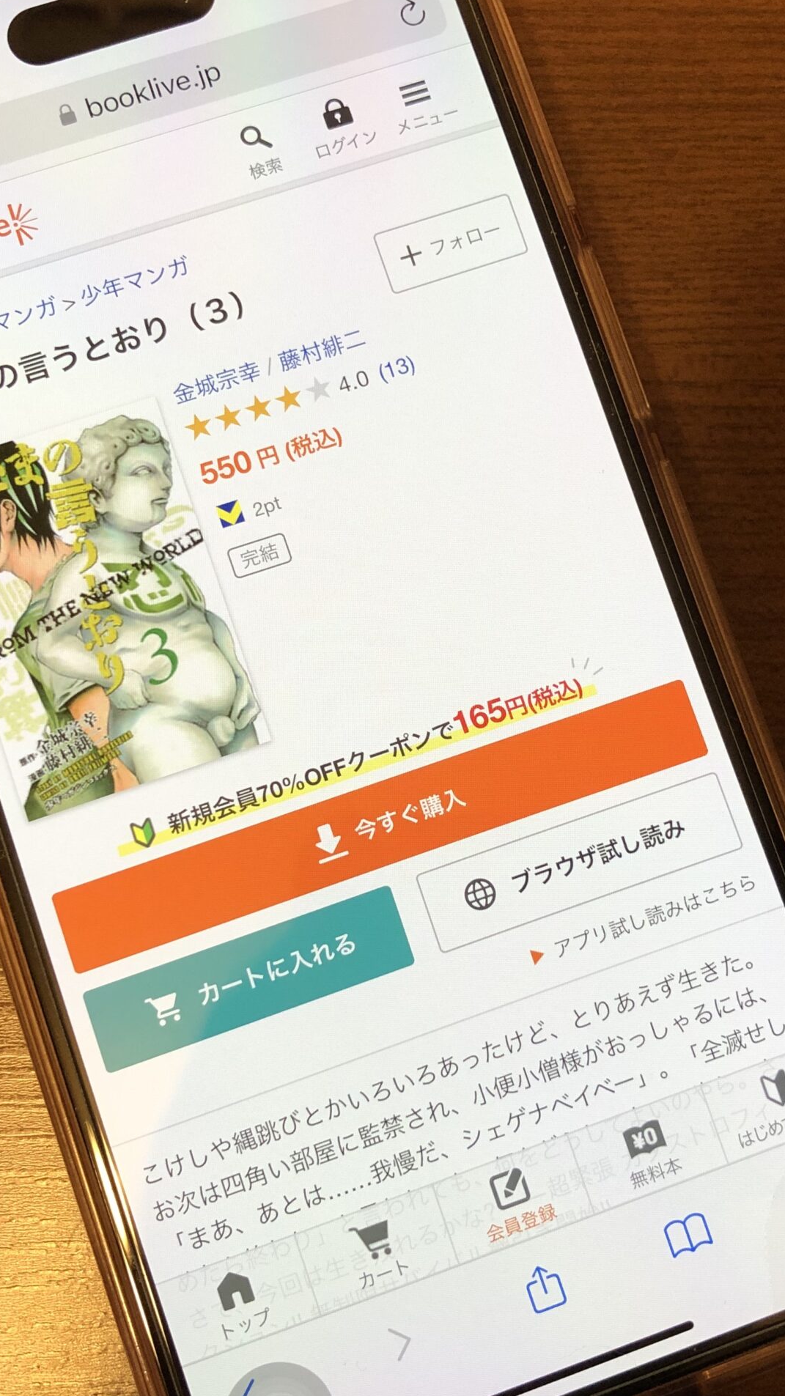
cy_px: 695
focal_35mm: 41
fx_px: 1518
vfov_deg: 49.4
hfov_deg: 28.9
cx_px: 464
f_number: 1.8
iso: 40
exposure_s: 1/20
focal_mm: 3.99
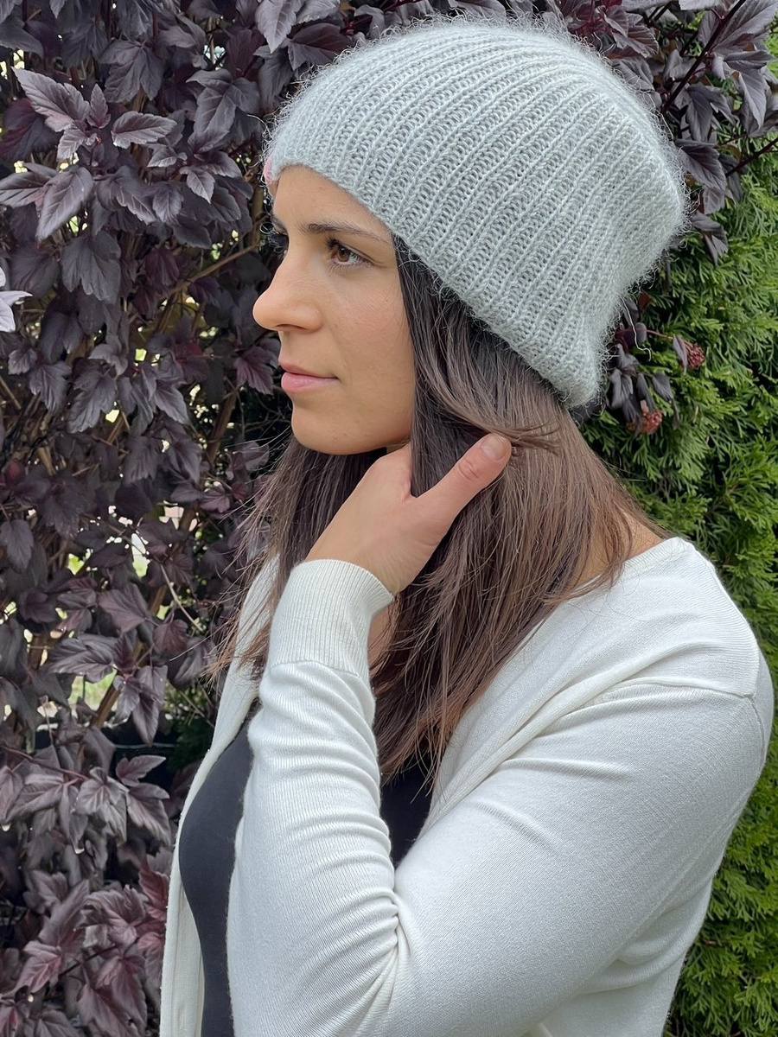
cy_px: 518
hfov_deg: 19.1
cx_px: 389
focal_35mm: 77
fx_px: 2307
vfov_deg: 25.3
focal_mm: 9
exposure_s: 1/99
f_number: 2.8
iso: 32
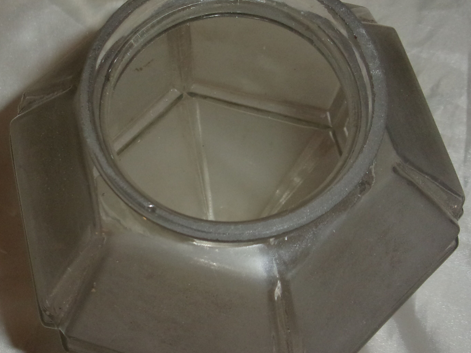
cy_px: 192
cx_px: 163
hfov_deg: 40.0
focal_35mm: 47
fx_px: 640
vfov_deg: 30.9
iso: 200
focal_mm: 5.1
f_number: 3.9
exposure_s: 1/34
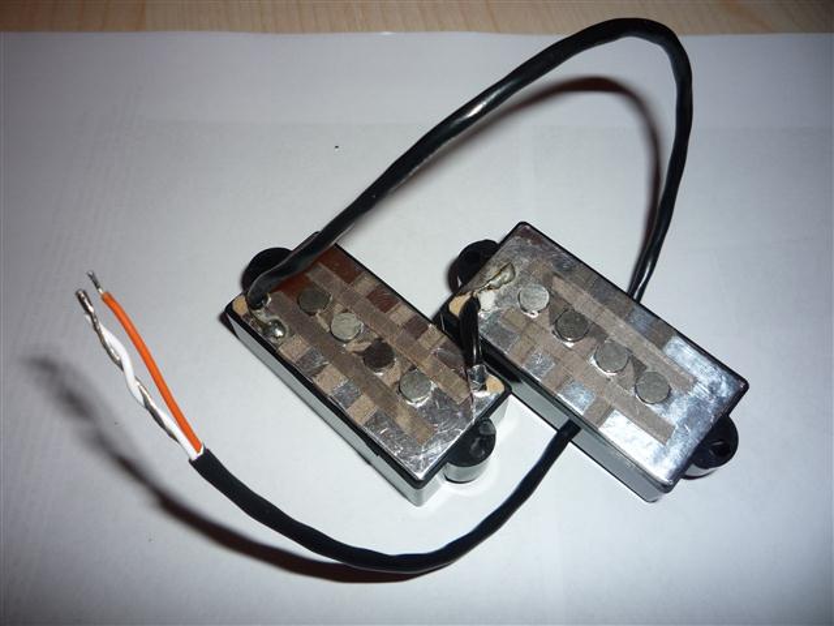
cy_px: 313
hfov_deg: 60.0
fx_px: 723
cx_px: 417
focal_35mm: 30
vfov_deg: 46.8
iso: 100
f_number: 4
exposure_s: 1/30
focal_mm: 5.2
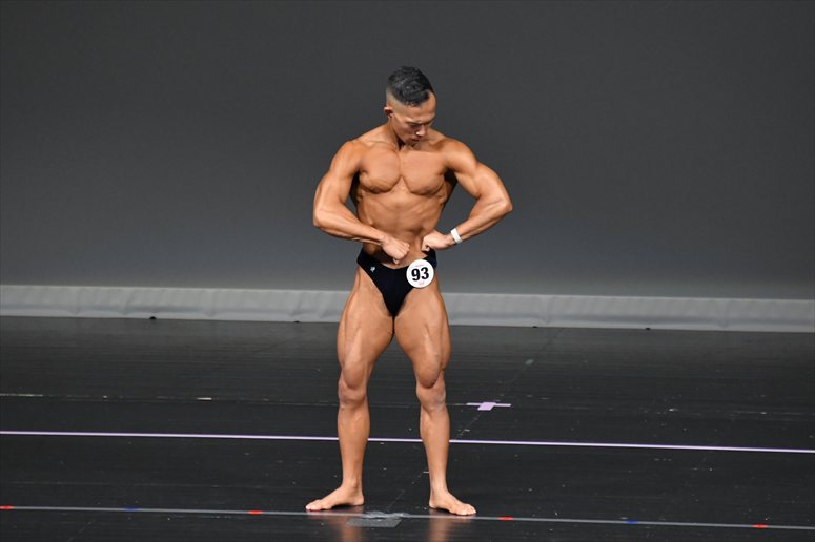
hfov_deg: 5.5
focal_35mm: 375
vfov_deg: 3.7
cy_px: 271
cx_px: 408
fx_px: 8486
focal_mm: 250
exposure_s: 1/400
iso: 4000
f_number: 5.6
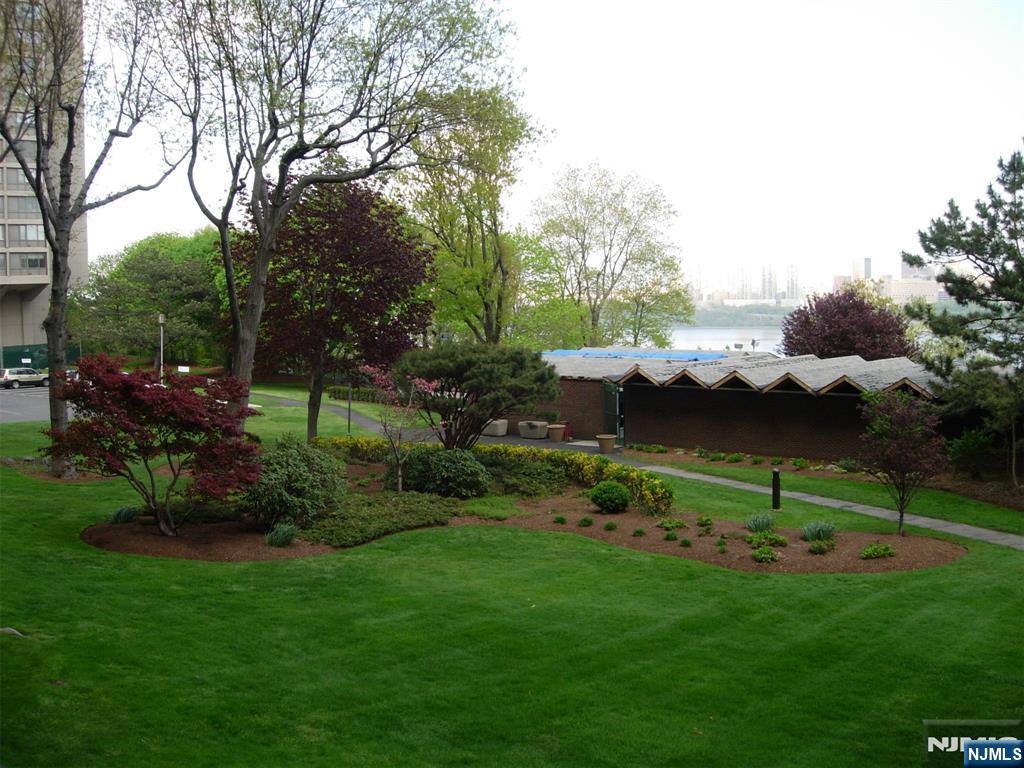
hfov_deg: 49.0
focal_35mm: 38
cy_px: 384
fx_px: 1124
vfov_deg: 37.7
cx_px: 512
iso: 79
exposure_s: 1/395
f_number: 2.8
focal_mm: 7.8
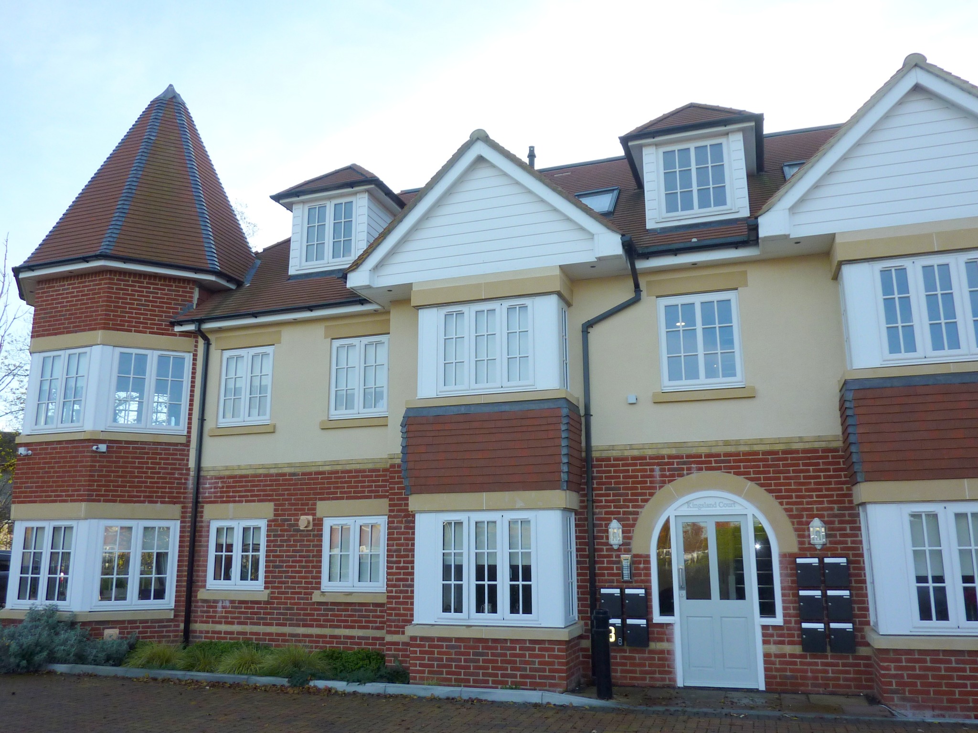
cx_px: 489
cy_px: 366
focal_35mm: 25
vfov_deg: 54.9
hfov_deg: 69.4
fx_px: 706
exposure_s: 1/250
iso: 80
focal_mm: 4.1
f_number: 4
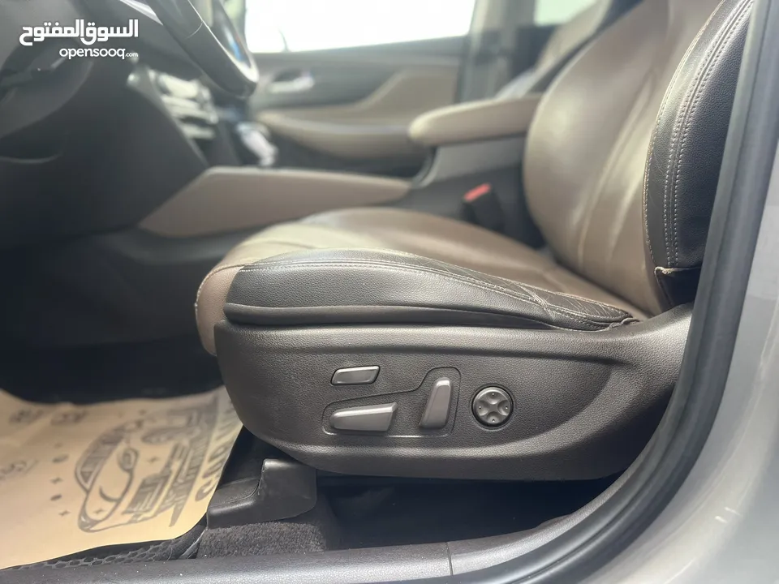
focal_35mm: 26
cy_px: 292
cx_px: 390
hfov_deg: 67.3
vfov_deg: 53.1
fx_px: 585
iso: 160
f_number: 1.5
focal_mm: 5.7
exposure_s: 1/60
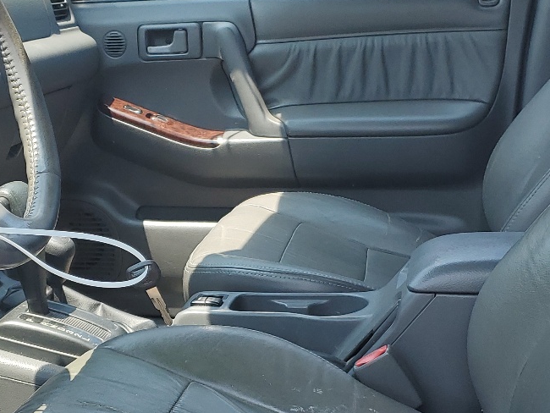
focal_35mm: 64
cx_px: 198
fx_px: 1017
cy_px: 328
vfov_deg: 22.6
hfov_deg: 30.1
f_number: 1.5
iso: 50
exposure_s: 1/625
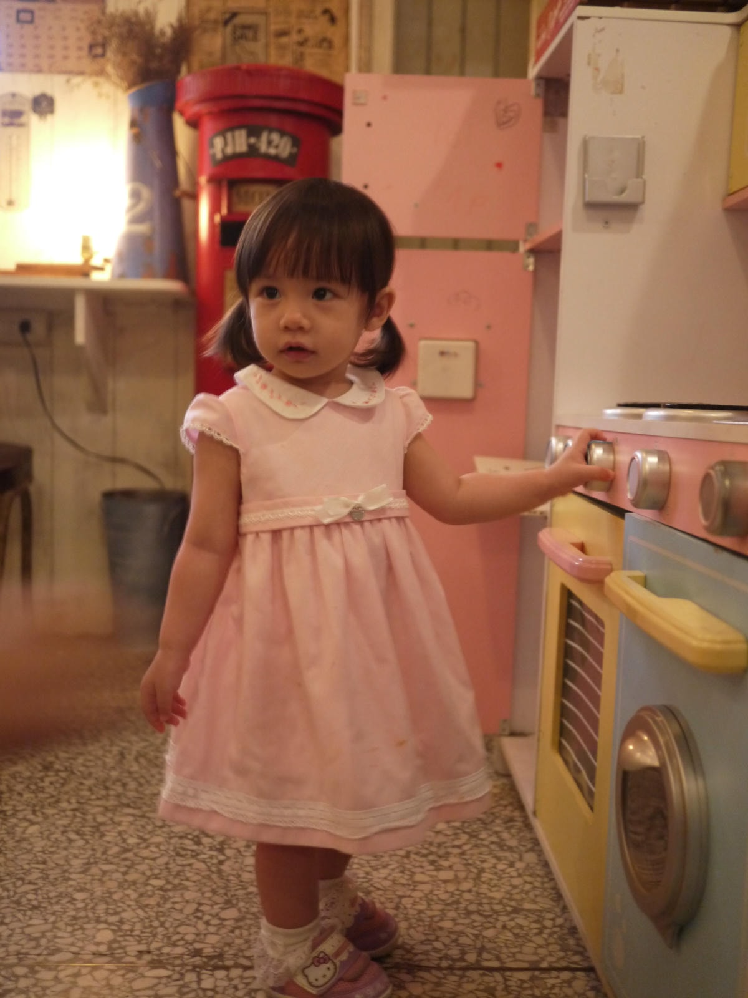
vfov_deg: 46.8
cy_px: 499
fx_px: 1152
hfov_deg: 36.0
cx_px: 374
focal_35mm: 40
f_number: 1.7
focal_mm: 20
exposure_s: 1/20
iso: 800
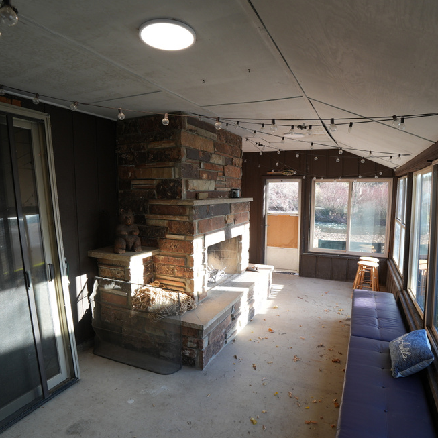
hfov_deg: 74.8
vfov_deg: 74.8
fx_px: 286
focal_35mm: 20
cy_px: 225
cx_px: 223
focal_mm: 10
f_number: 4
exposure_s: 1/60
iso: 125
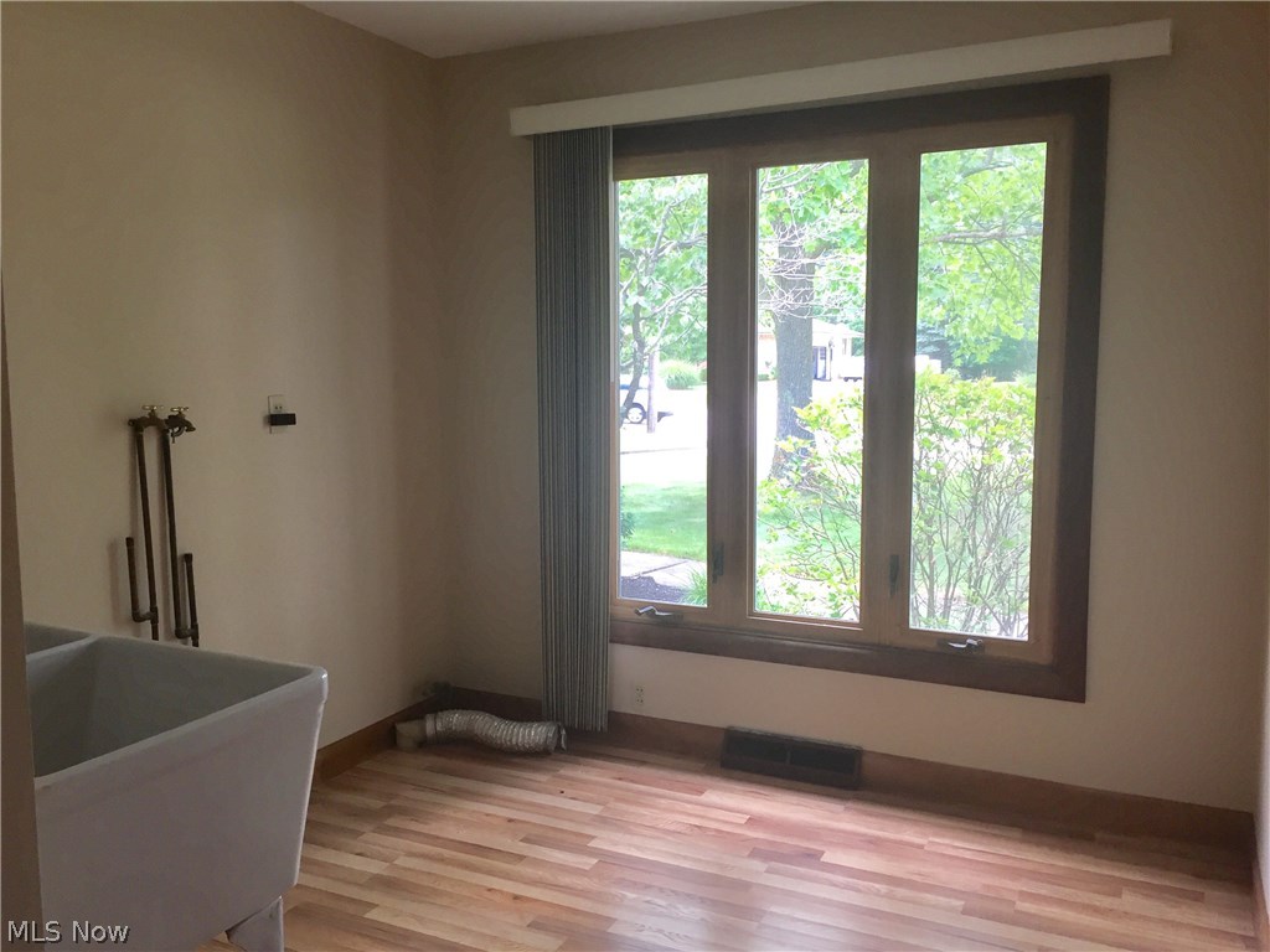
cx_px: 635
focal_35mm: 29
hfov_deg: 61.7
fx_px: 1064
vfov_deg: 48.2
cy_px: 476
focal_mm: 4.15
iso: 32
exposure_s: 1/40
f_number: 2.2
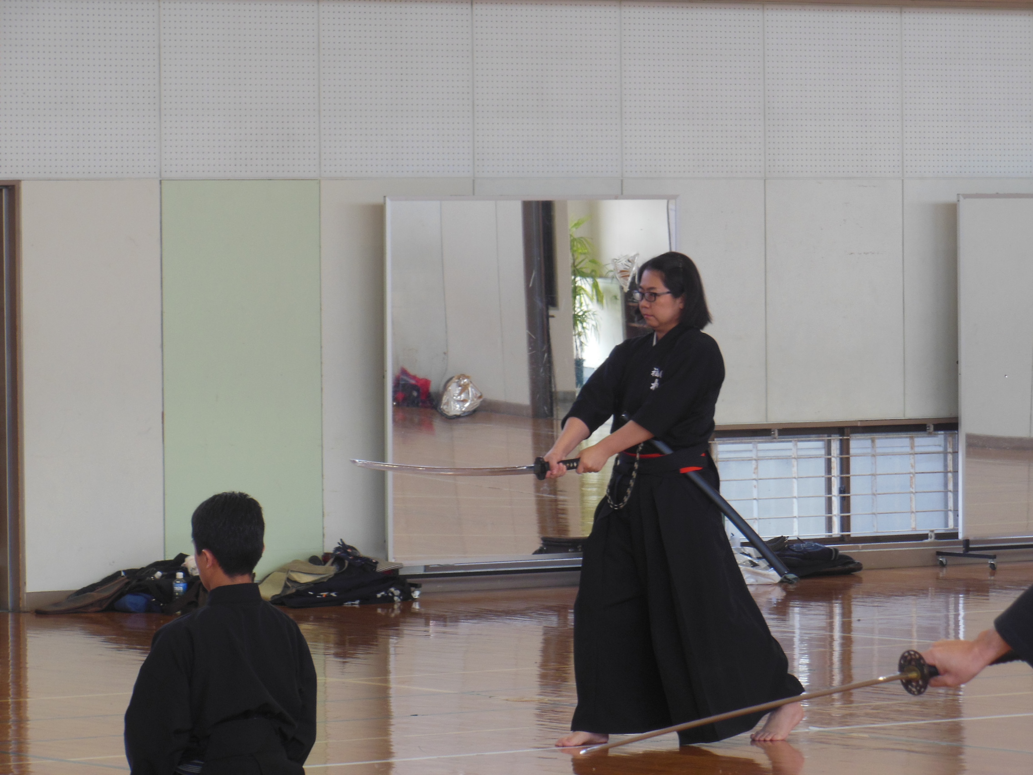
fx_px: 5700
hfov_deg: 10.4
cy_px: 388
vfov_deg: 7.8
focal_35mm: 191
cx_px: 516
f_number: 5.9
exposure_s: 1/30
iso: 125
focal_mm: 34
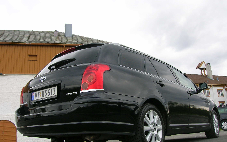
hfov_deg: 52.7
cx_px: 116
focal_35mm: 37
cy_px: 81
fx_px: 229
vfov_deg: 34.4
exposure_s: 1/80
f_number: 4.9
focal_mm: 5.7
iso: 50
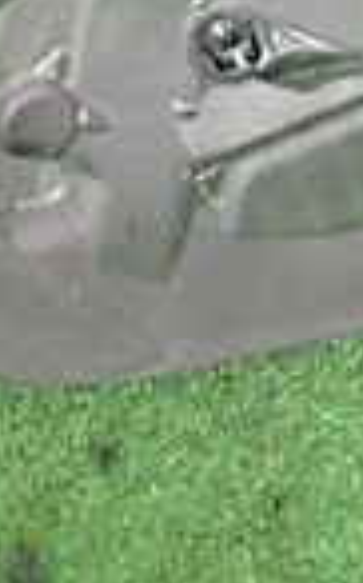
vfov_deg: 17.9
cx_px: 586
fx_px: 1729
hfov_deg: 11.4
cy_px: -168
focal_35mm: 109
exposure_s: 1/30
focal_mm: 4.5
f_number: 2
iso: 500
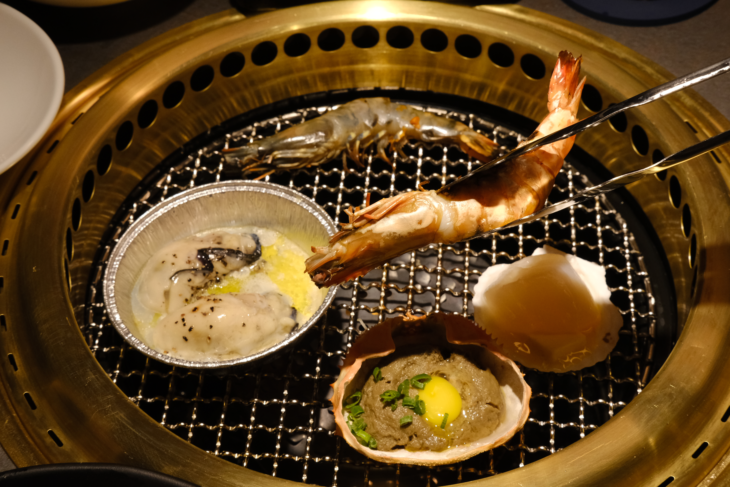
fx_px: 1075
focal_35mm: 53
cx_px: 365
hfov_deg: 37.5
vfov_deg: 25.5
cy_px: 244
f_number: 10
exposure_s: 1/75
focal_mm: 35
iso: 2500
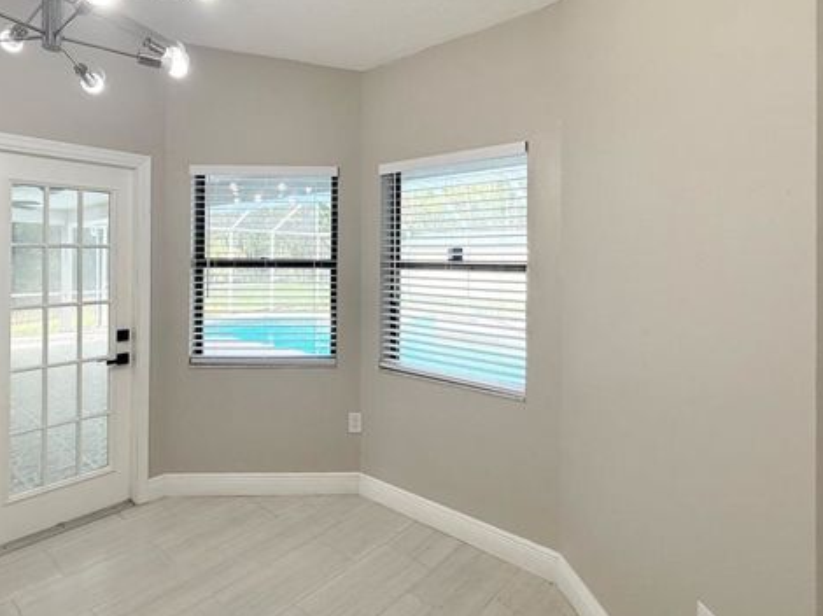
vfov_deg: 63.0
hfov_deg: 78.7
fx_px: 499
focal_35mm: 21
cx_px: 360
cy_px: 256
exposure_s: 1/180
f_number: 2.2
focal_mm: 2.22
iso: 64
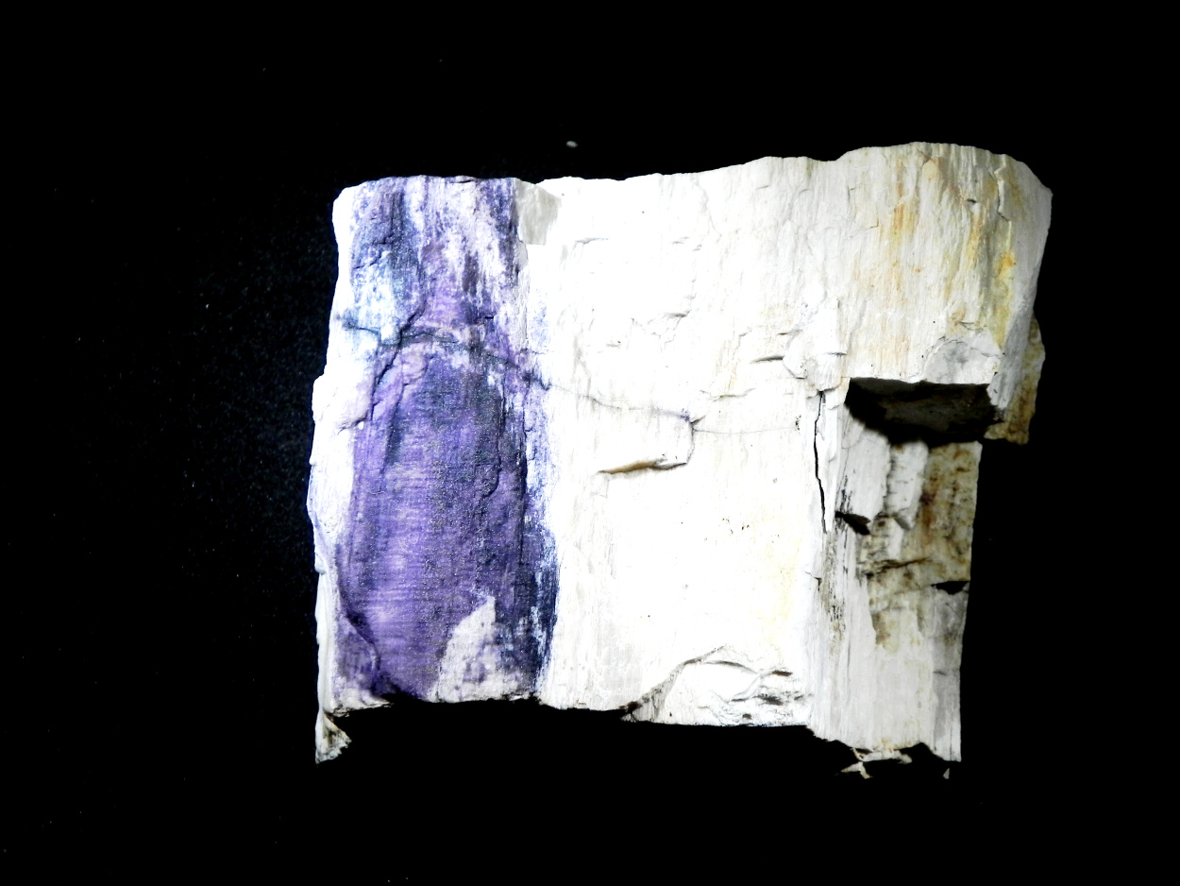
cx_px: 590
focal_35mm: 52
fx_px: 1773
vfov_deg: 28.0
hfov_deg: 36.8
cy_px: 443
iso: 160
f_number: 3.5
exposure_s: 1/151
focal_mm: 9.2
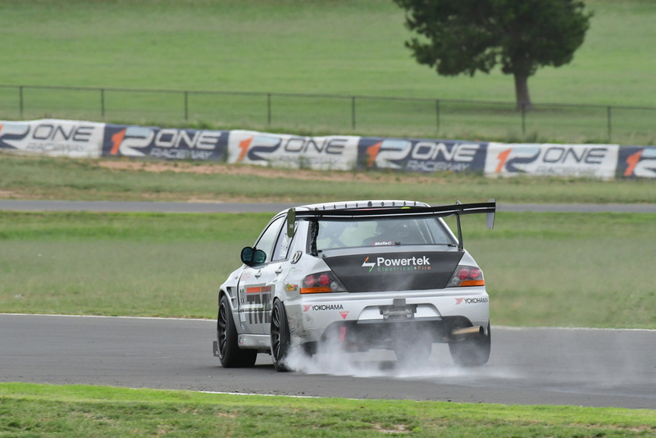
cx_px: 328
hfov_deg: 2.7
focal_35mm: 750
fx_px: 13671
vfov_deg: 1.8
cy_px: 219
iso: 1250
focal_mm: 500
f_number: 11
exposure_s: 1/640
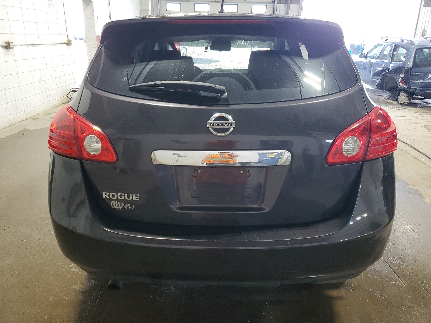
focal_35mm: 26
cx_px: 216
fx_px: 324
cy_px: 162
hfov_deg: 67.3
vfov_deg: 53.1
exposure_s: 1/60.2
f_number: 1.5
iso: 107
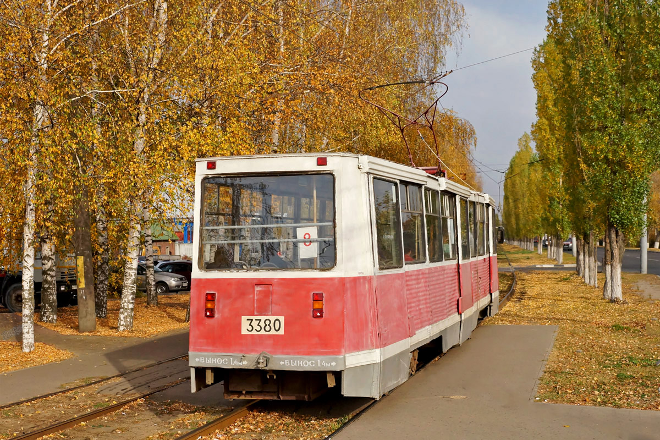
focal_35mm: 42
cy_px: 220
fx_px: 770
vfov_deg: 31.9
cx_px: 330
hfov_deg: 46.4
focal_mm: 28
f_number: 5.6
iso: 400
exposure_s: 1/2500
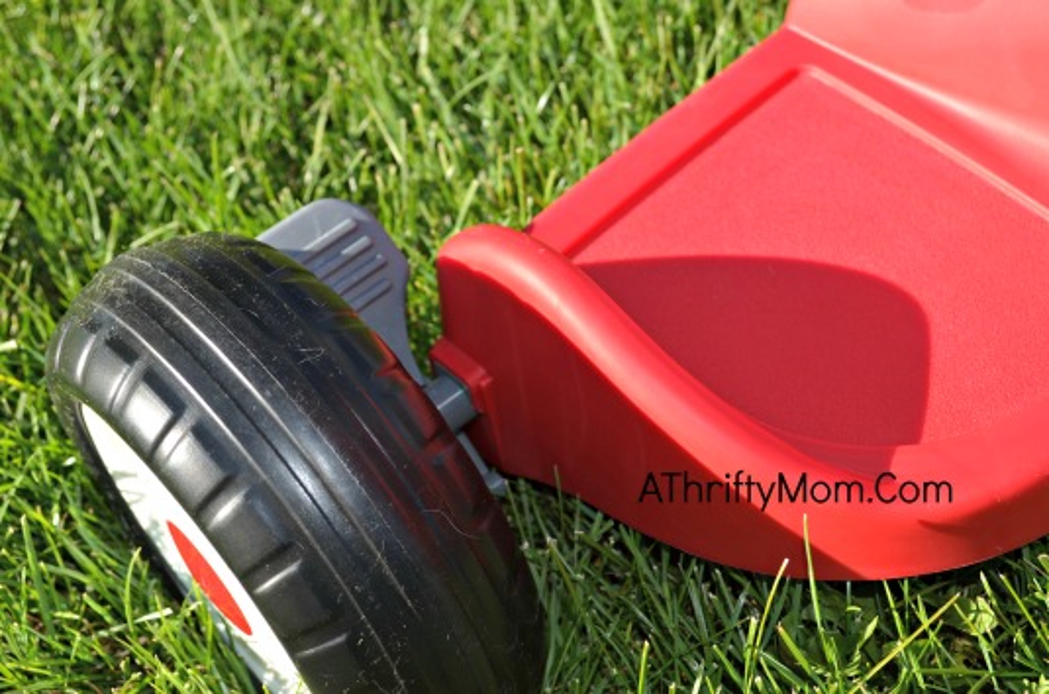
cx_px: 524
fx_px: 1526
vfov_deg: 25.6
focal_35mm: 52
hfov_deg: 37.9
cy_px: 347
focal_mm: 35
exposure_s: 1/200
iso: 100
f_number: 7.1
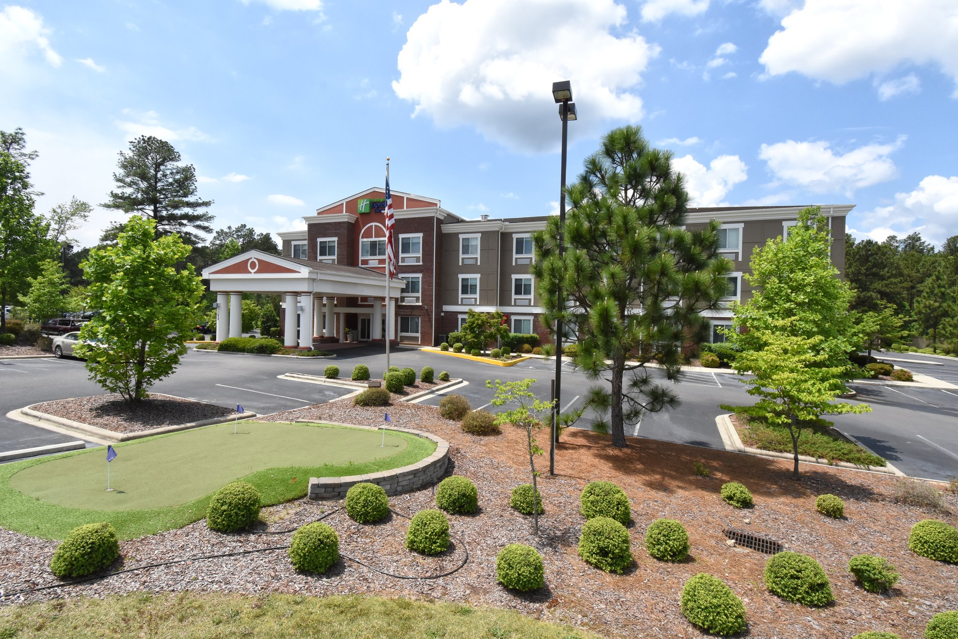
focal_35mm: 16
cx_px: 479
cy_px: 320
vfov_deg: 72.0
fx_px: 439
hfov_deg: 95.0
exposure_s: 1/800
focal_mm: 11
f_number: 14
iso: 800
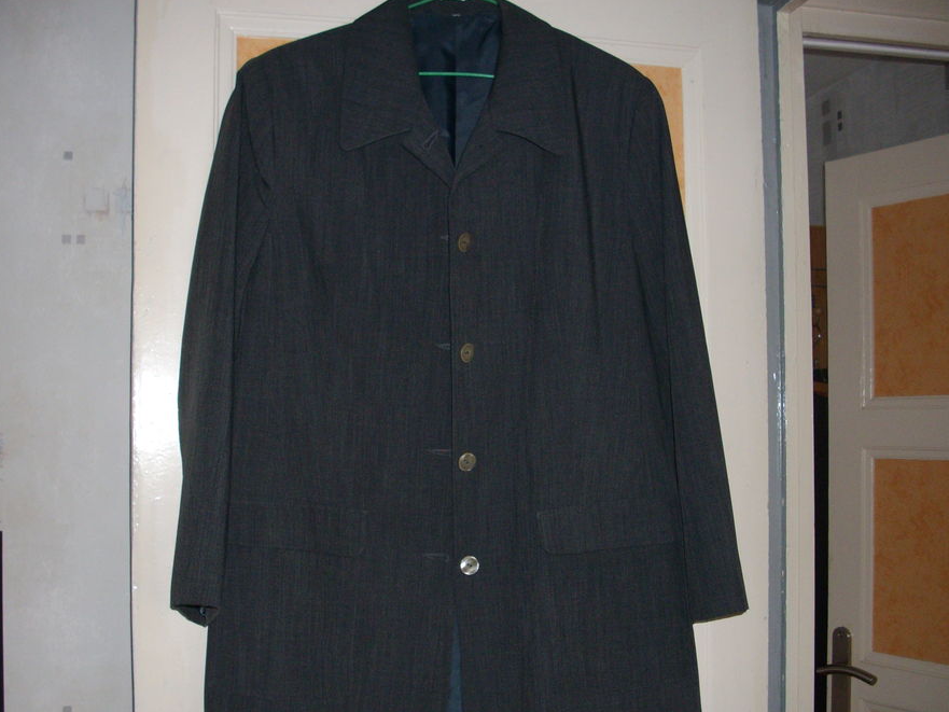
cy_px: 402
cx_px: 462
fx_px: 1152
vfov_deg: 34.3
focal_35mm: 42
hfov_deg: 44.8
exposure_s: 1/50
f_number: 2.8
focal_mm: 6.2
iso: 160
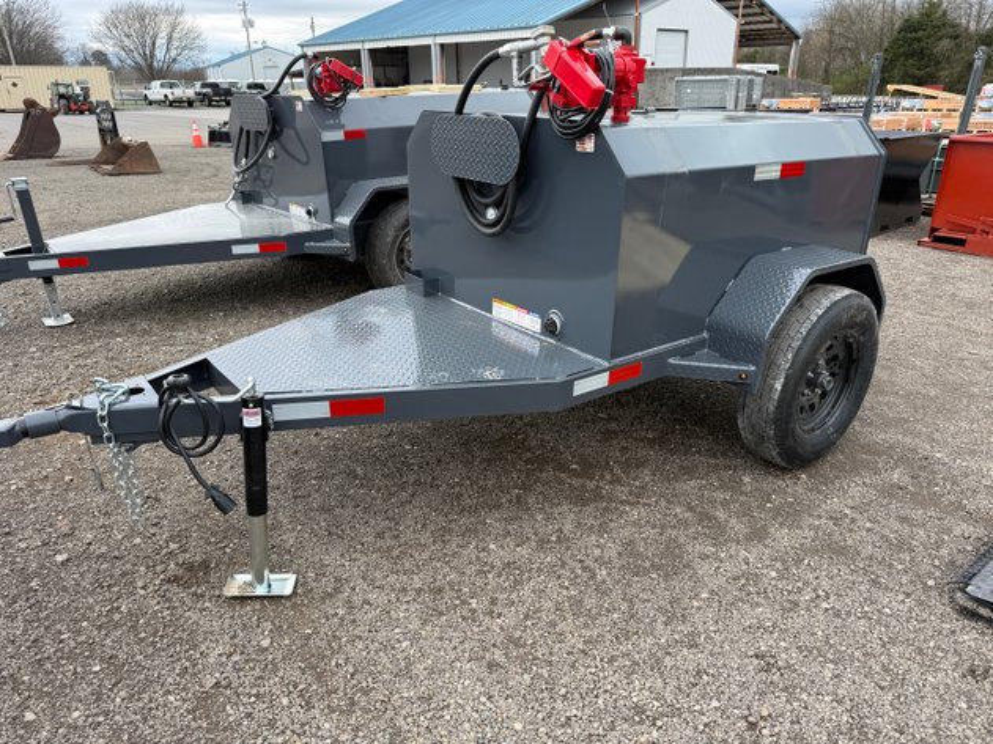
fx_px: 688
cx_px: 496
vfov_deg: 56.8
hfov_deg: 71.6
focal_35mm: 24
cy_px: 372
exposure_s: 1/1211
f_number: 1.78
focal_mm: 6.76
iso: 80
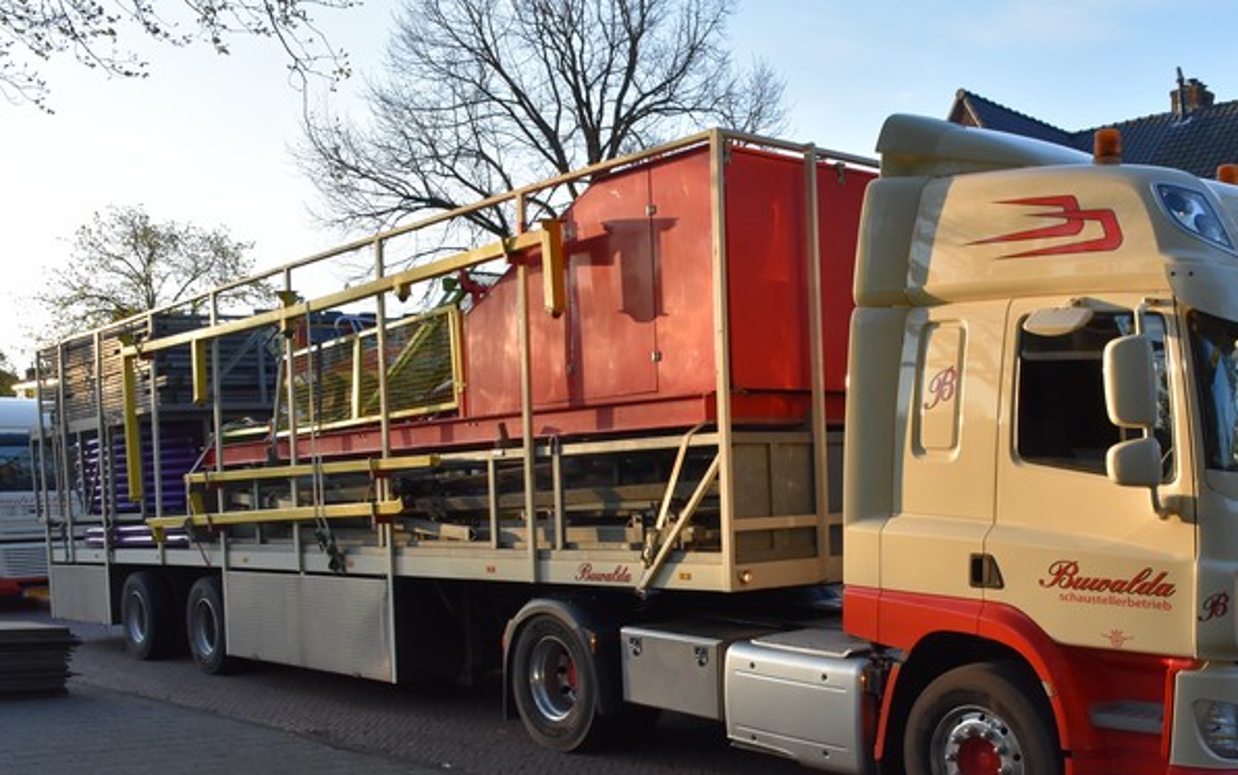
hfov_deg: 47.7
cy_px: 504
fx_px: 1384
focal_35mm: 41
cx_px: 779
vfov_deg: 31.1
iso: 800
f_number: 8
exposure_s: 1/400
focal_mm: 20
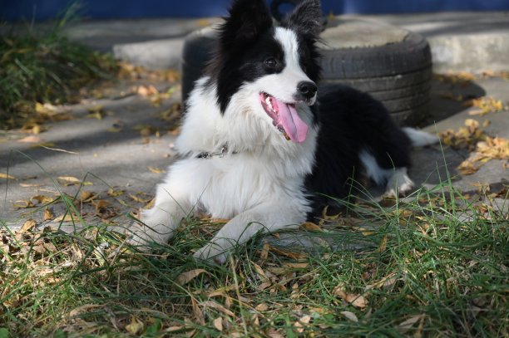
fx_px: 989
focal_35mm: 70
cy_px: 169
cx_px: 254
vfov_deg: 19.4
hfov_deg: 28.9
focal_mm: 70
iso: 1400
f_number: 4
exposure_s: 1/8000
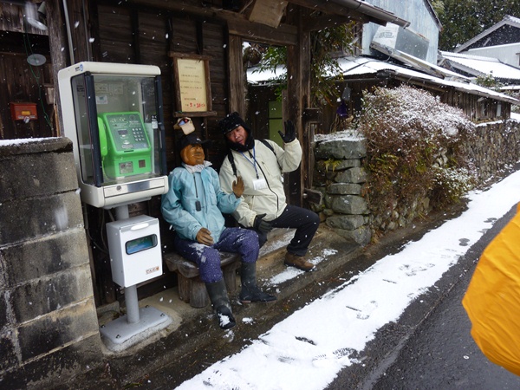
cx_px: 260
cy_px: 195
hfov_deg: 69.4
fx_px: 376
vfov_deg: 54.9
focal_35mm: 25
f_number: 3.3
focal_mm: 4.5
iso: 80
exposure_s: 1/125
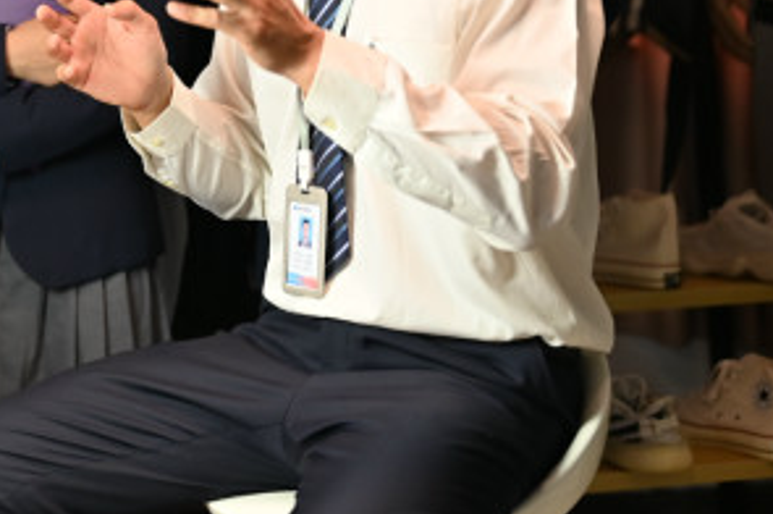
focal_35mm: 127
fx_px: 2724
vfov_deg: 10.6
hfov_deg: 15.7
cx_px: -97
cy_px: -101
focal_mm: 50
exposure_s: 1/80
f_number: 2.5
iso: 800
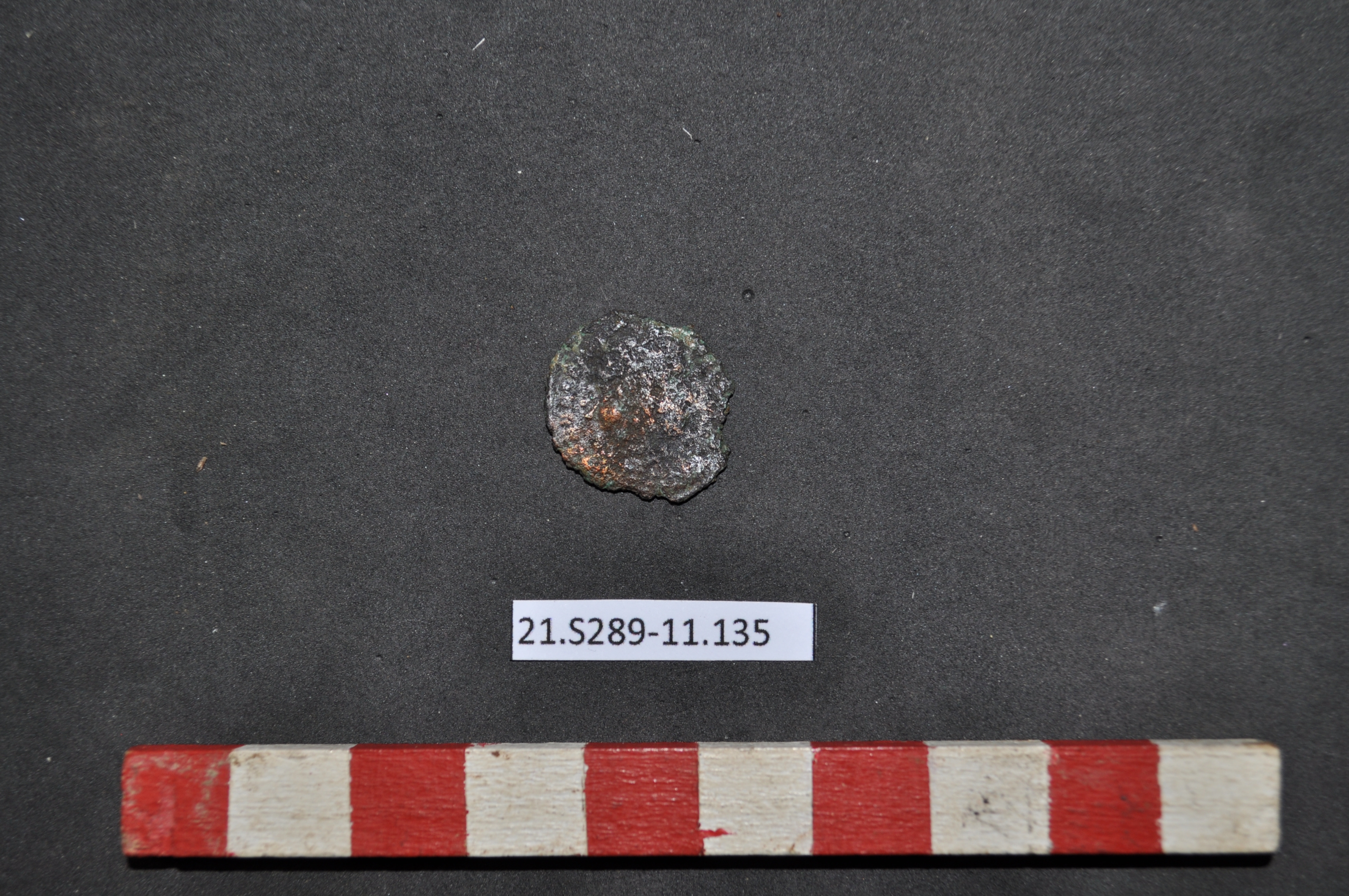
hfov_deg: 41.2
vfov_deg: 28.0
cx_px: 674
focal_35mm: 48
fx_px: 1796
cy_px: 448
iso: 200
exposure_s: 1/125
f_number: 5.6
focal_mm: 32
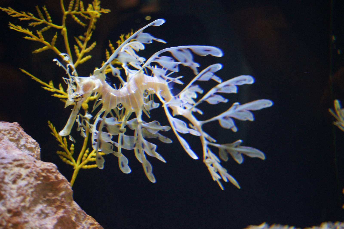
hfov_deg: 43.6
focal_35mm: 45
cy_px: 114
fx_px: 430
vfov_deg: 29.9
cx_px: 172
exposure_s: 1/30
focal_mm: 30
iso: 1600
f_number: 2.8
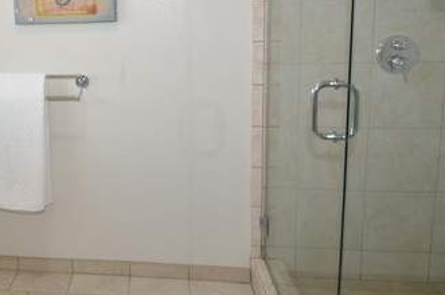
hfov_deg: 60.2
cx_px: 110
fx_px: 358
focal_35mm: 29
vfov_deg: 43.0
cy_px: 66
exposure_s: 1/60
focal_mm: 10
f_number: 4
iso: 200
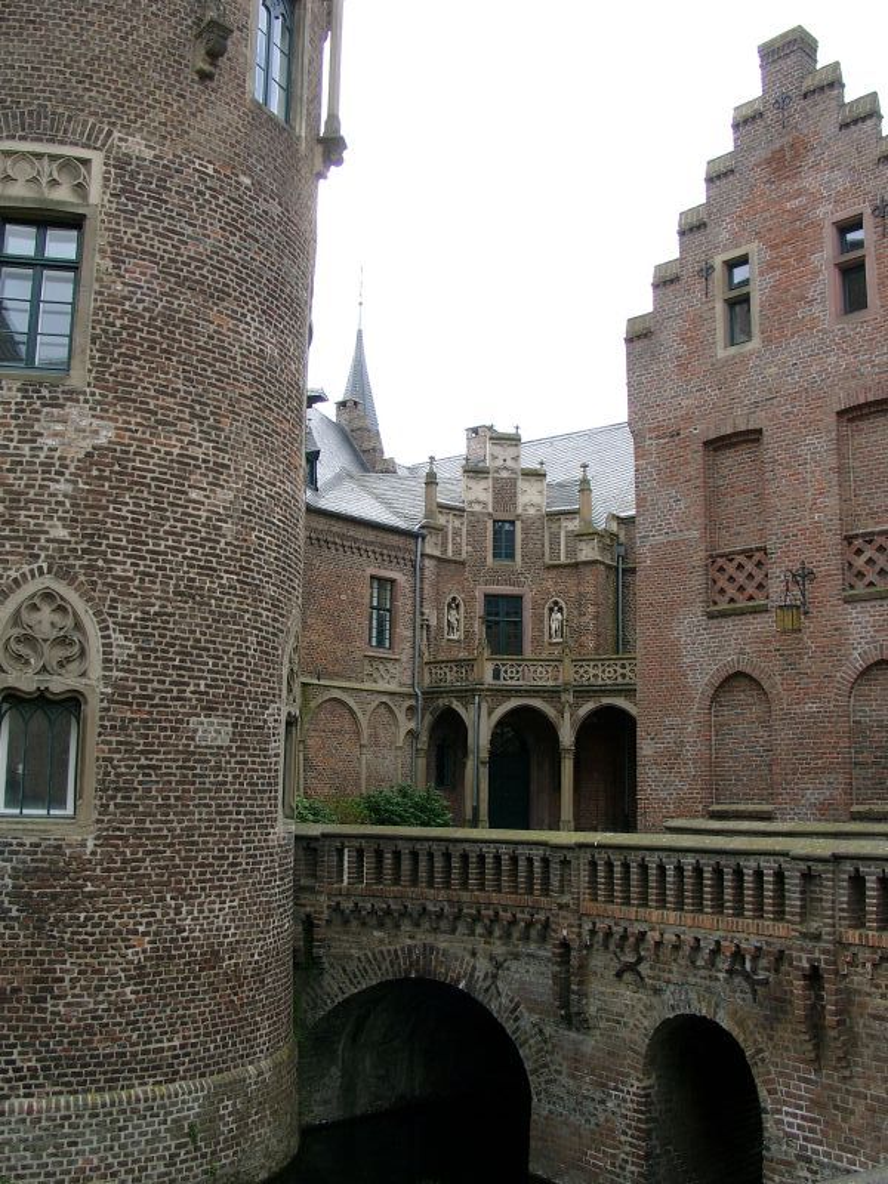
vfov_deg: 54.0
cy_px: 592
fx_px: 1163
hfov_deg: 41.8
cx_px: 444
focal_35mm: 34
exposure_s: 1/170
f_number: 4
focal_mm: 7.13
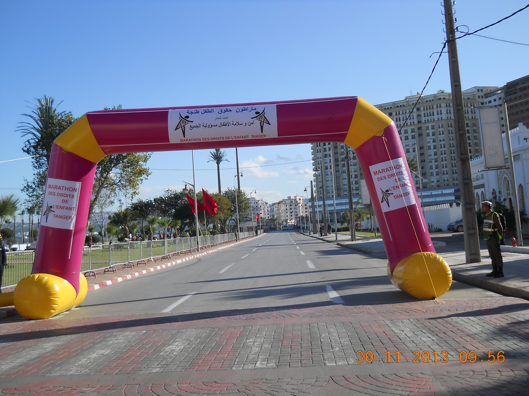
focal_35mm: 41
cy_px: 198
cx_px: 264
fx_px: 627
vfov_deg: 35.1
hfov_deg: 45.8
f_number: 5.5
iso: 80
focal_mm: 6.72
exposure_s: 1/320
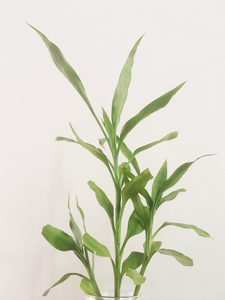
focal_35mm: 29
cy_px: 150
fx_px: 251
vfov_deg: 61.7
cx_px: 112
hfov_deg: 48.2
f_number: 2.2
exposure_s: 1/17
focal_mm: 4.15
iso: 250
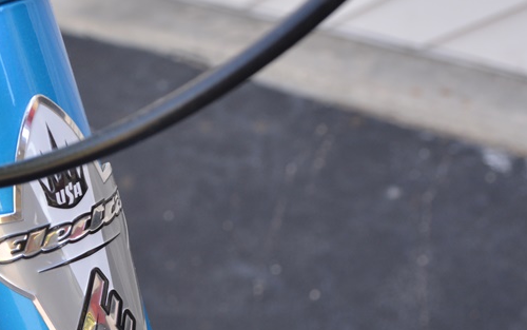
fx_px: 790
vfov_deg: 23.3
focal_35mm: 55
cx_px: 131
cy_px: 247
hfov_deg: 36.0
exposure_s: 1/125
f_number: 5.6
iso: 400
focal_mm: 20
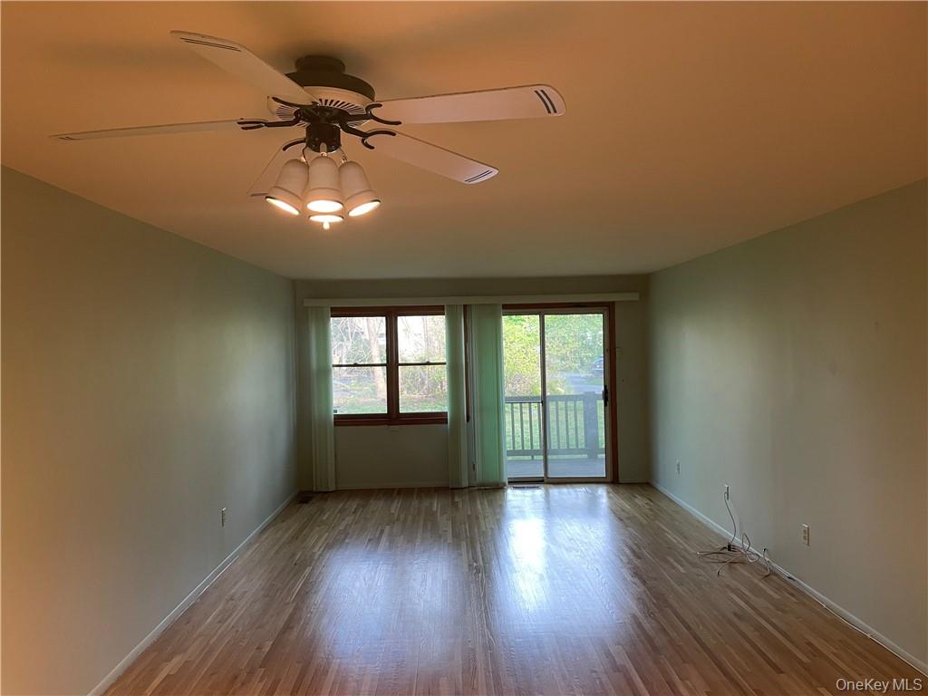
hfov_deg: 67.3
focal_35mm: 26
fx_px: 697
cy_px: 348
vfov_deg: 53.1
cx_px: 464
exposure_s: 1/60
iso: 125
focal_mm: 4.2
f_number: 1.6
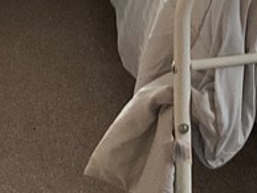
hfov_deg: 12.7
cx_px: 287
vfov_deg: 8.8
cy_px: -280
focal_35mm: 153
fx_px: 1137
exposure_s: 1/60
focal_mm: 3
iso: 200
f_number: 1.8
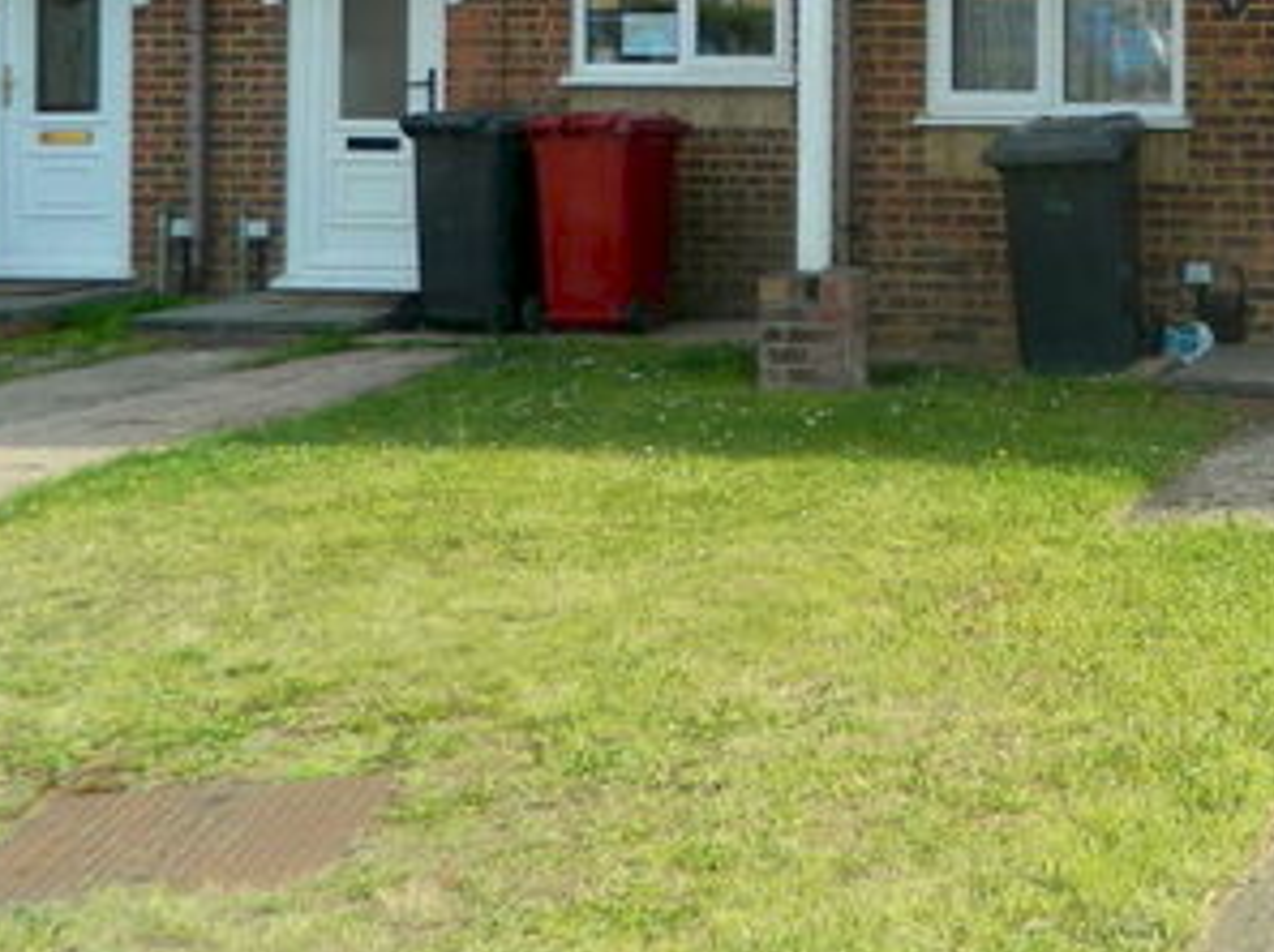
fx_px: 2169
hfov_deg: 29.7
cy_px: -45
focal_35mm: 59
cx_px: 1377
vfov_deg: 23.5
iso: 110
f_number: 3.1
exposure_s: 1/500
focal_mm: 4.5
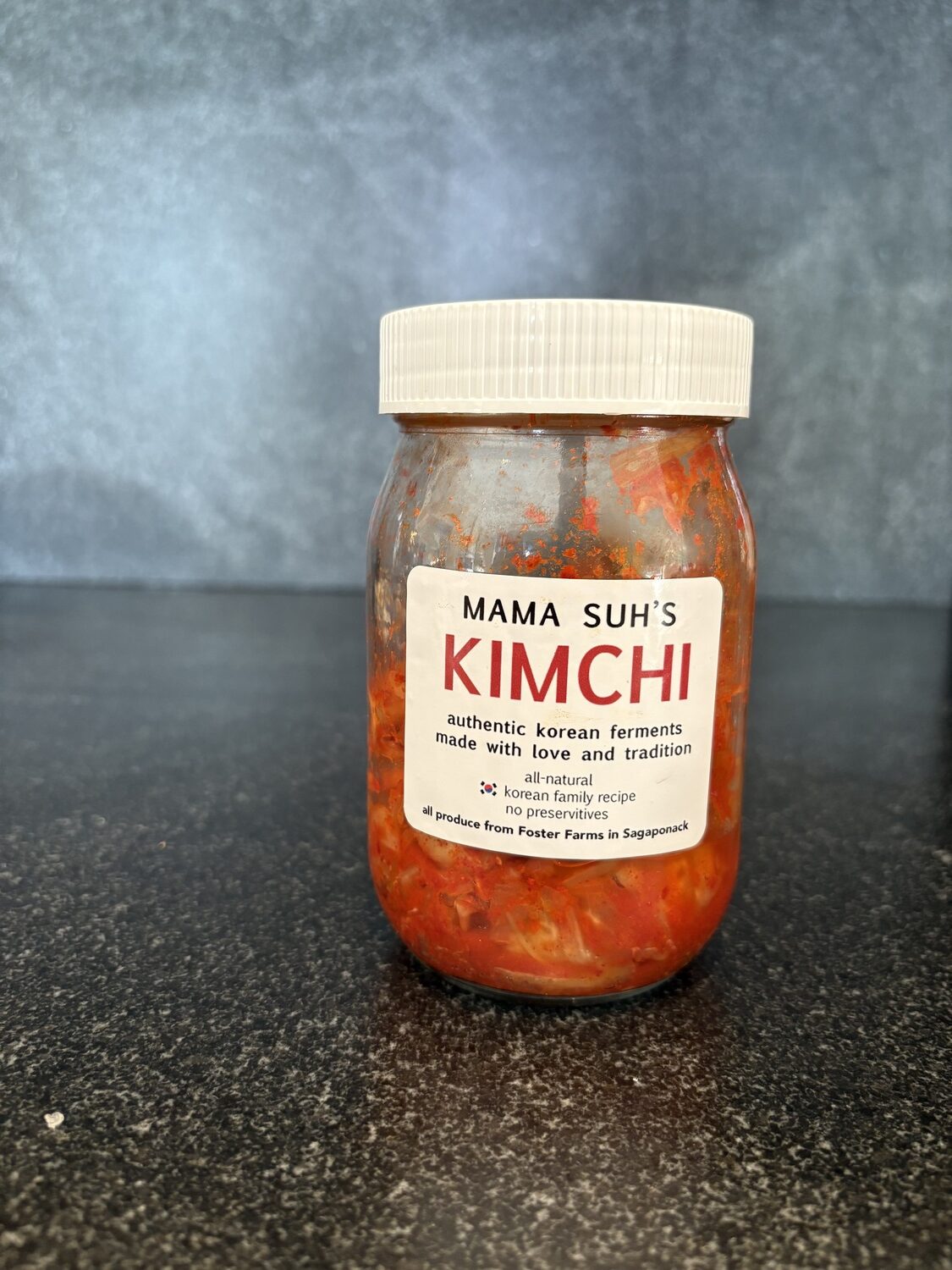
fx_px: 953
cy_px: 635
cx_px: 476
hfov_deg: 53.1
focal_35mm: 26
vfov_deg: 67.3
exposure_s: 1/60
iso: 125
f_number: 1.6
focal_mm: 5.96
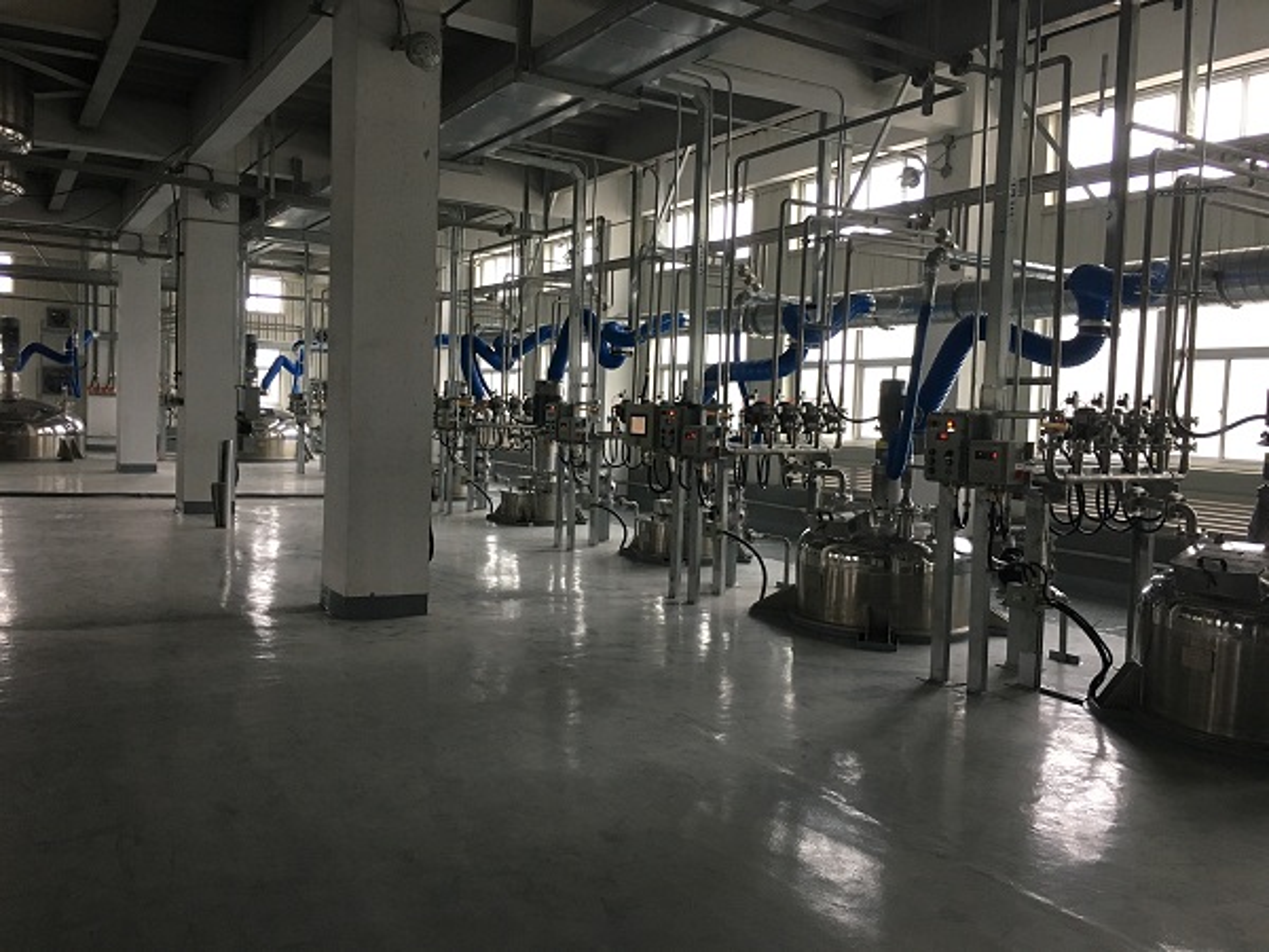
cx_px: 634
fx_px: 1063
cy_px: 476
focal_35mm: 29
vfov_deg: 48.2
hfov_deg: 61.7
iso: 160
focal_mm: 4.15
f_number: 2.2
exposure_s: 1/33
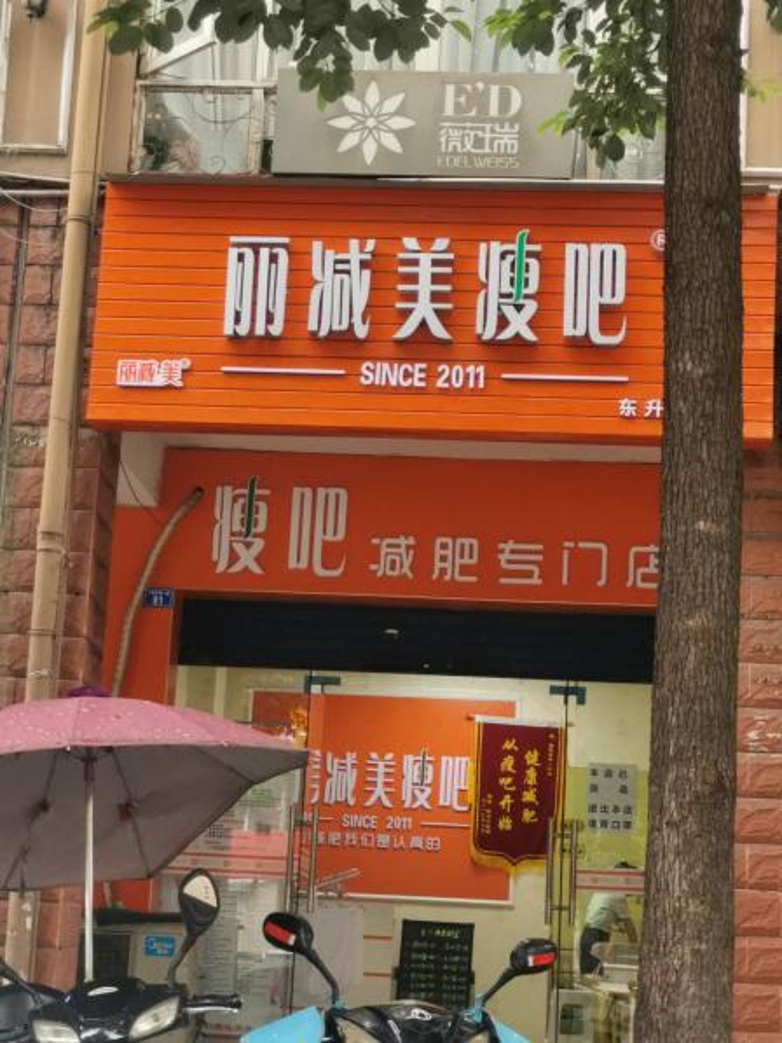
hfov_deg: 21.9
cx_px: 391
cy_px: 522
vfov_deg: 29.0
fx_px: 2017
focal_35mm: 67
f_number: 1.8
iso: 125
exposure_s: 1/100
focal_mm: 5.58
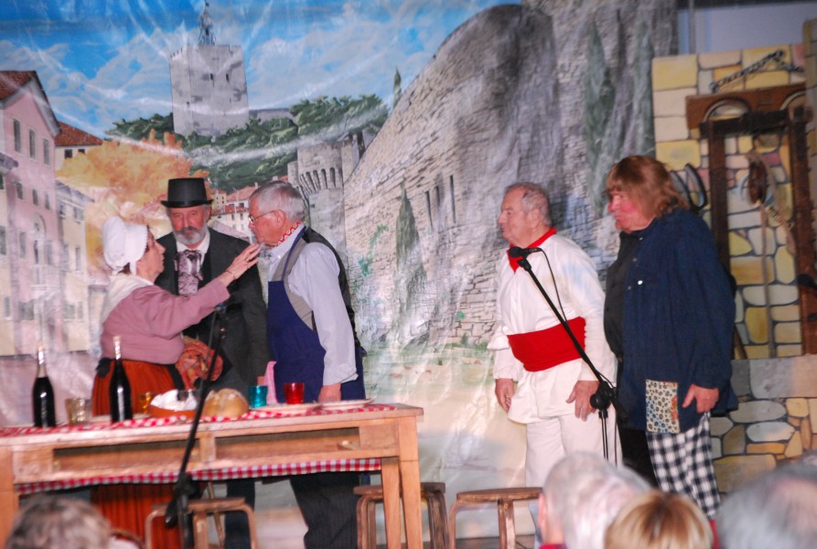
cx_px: 408
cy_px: 274
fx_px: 2900
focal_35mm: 128
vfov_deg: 10.8
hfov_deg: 16.0
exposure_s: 1/60
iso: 1250
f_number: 4.5
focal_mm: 85
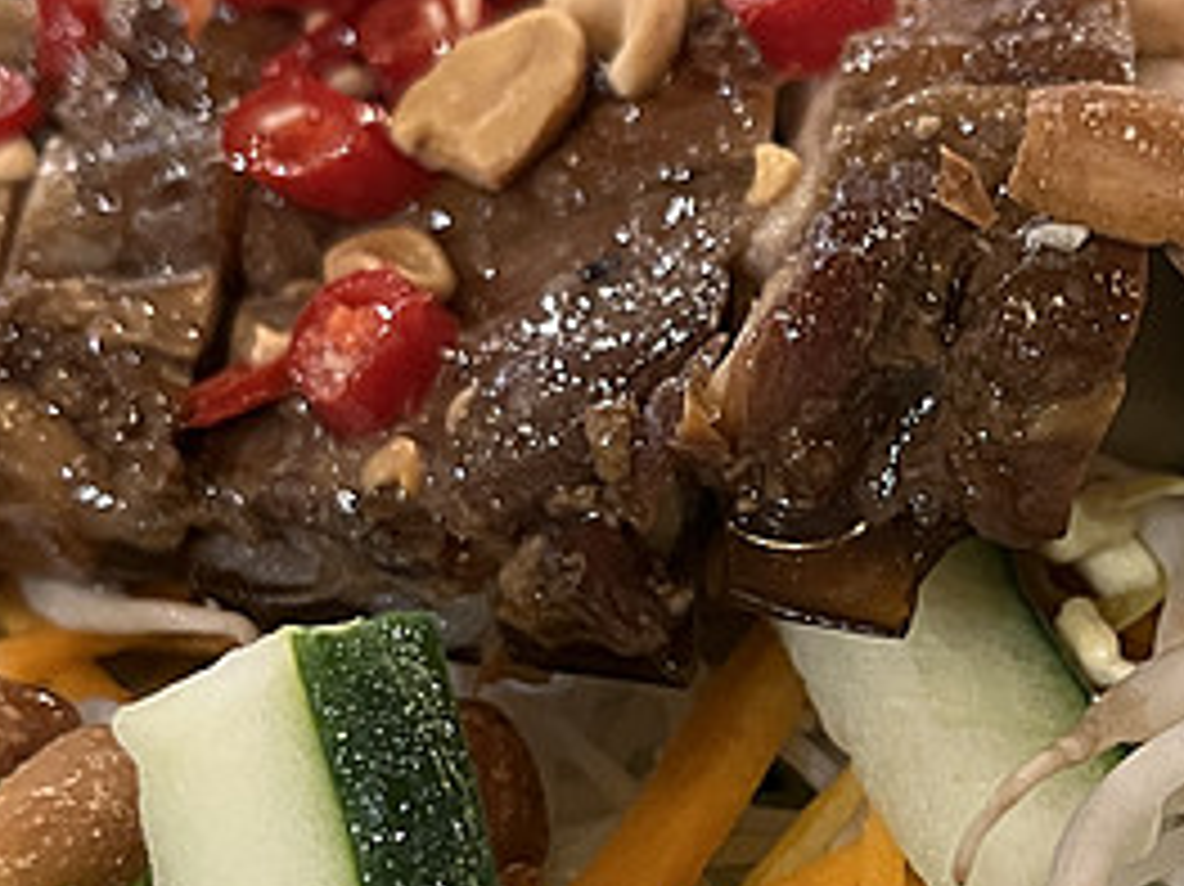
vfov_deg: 18.5
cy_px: 720
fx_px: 2701
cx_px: 945
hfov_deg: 24.3
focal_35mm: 79
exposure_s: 1/33
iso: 640
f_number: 1.6
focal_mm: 5.1
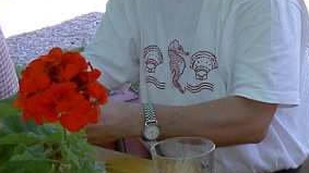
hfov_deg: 14.6
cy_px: 90
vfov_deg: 8.4
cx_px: 323
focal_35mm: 144
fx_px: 1180
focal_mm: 8
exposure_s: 1/189
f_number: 4.7
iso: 100
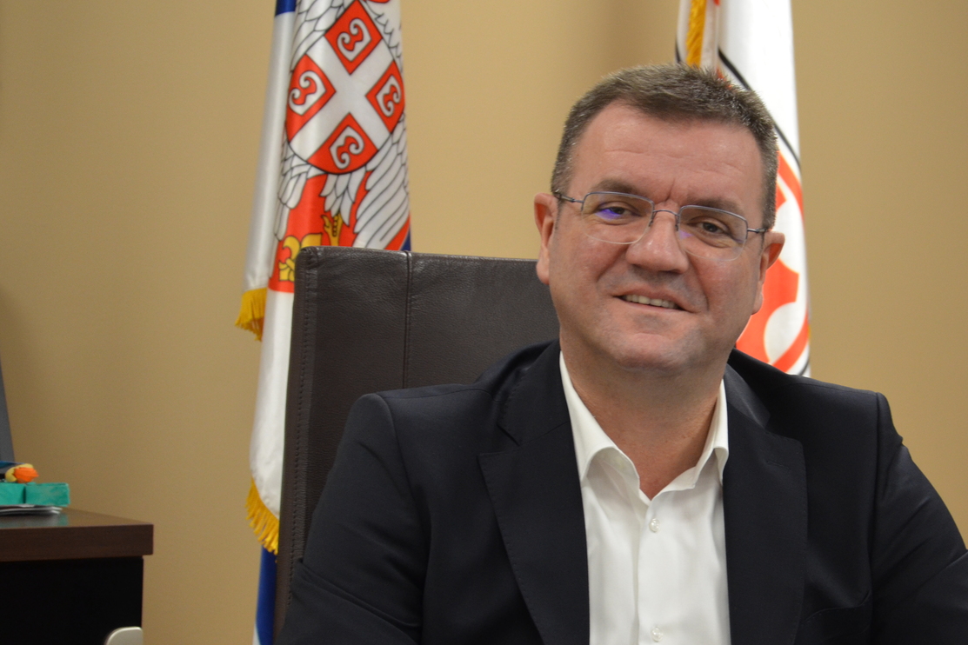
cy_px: 389
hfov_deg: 20.6
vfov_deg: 13.9
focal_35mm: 99
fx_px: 2655
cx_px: 671
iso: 800
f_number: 4.8
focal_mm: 45
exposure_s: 1/60
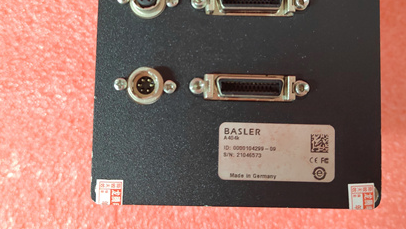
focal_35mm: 37
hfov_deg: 53.9
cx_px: 186
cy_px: 61
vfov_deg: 31.6
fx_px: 399
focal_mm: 5.52
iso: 2366
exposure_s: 1/33.3
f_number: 1.9
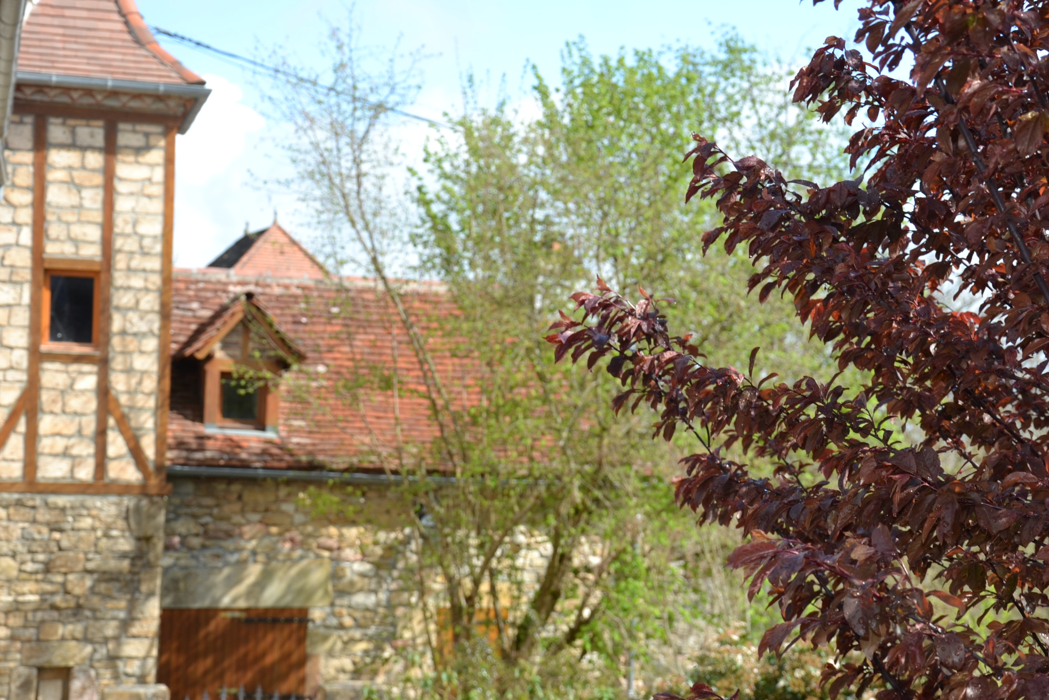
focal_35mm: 78
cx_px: 698
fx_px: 2273
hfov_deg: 25.9
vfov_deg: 17.5
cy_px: 377
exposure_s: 1/200
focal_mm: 34
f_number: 5.6
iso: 100
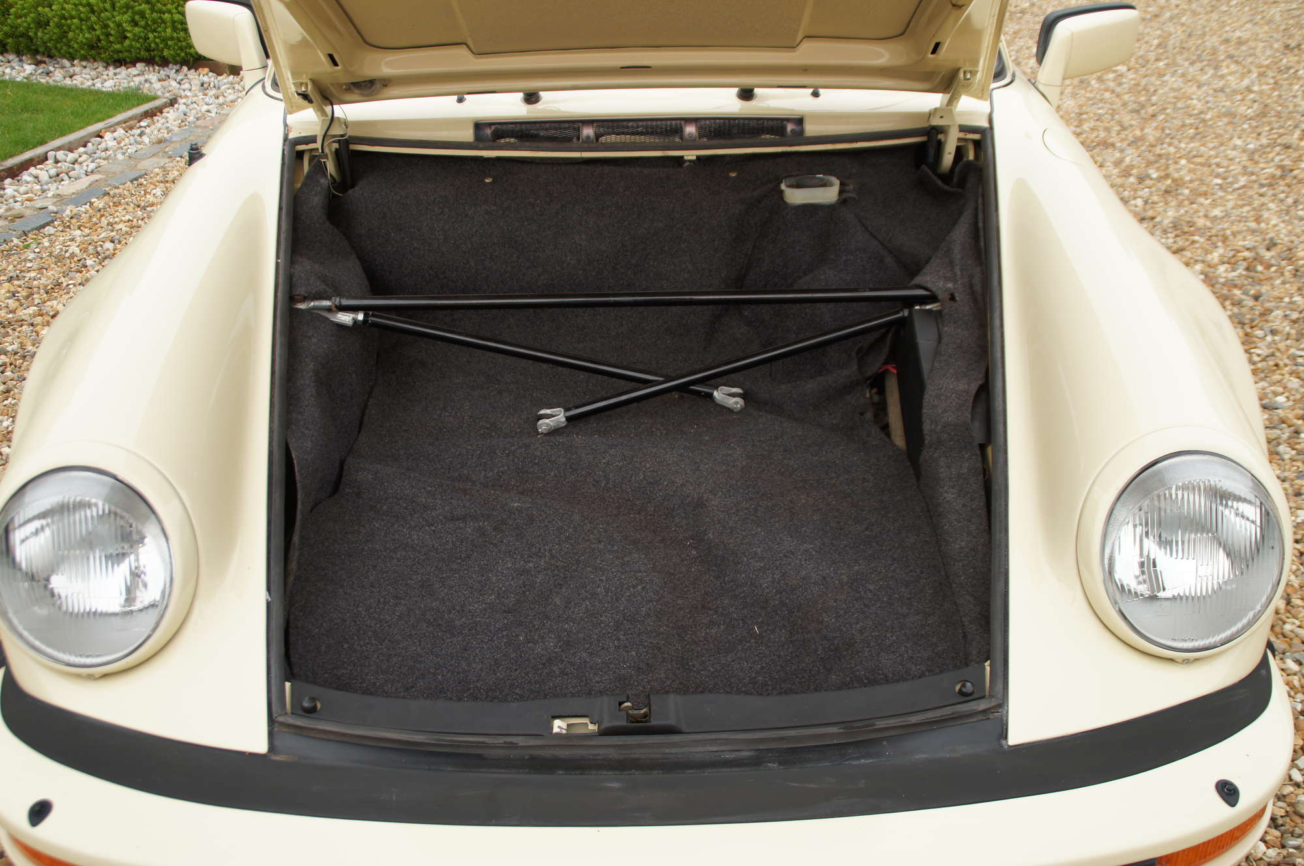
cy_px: 433
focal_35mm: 36
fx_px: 1303
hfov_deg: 53.2
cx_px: 652
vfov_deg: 36.8
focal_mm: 24
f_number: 4.5
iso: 100
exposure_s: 1/200
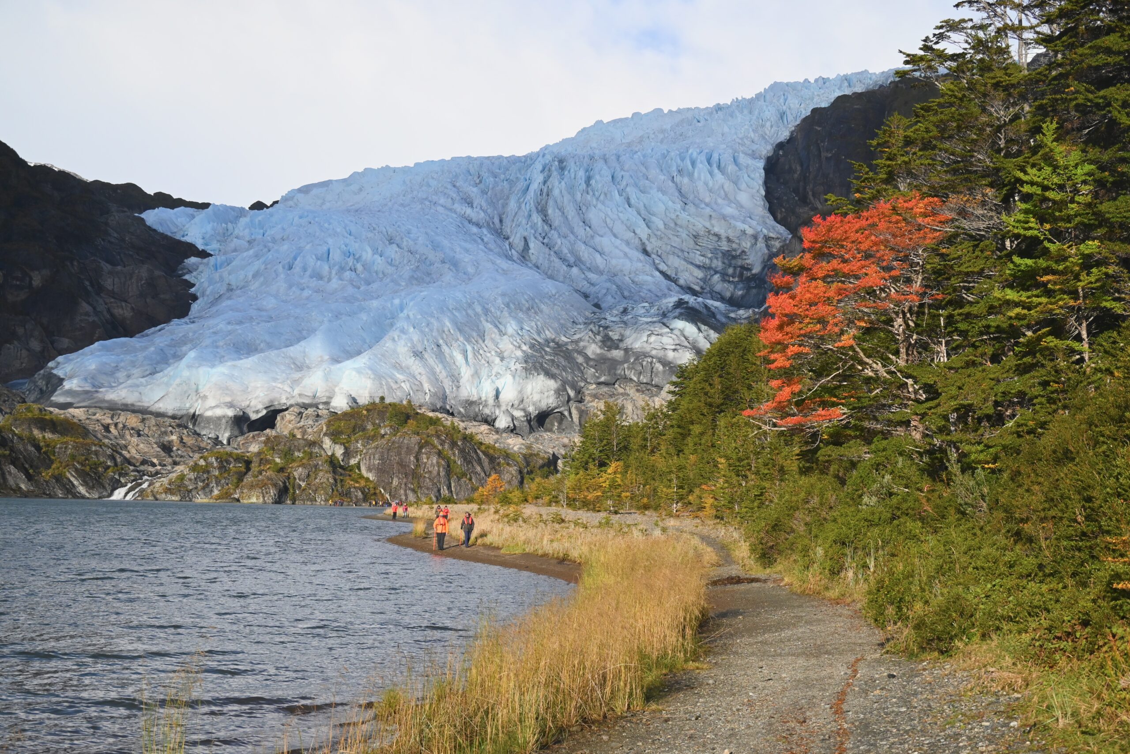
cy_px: 377
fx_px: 1570
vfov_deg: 27.0
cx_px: 565
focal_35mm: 50
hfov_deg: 39.6
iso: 800
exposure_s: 1/1600
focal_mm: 50
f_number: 10
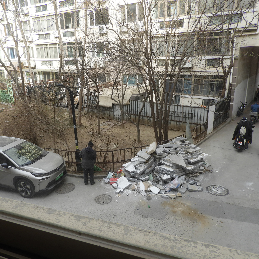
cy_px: 132
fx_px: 245
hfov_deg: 55.5
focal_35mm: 29
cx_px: 116
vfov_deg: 55.6
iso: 100
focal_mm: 4.3
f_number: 3.3
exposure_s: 1/320
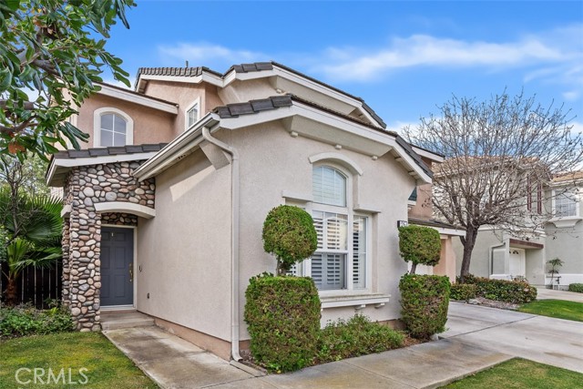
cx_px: 292
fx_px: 321
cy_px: 194
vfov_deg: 62.5
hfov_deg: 84.5
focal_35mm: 20
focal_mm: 19.8
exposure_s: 1/60
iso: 100
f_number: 8
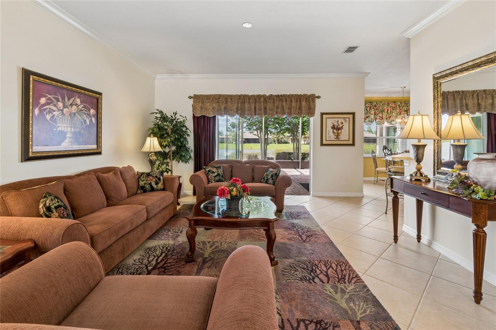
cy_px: 165
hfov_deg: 100.4
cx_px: 248
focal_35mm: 15
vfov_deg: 77.3
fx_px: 207
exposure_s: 1/15
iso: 100
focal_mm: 10
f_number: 7.1
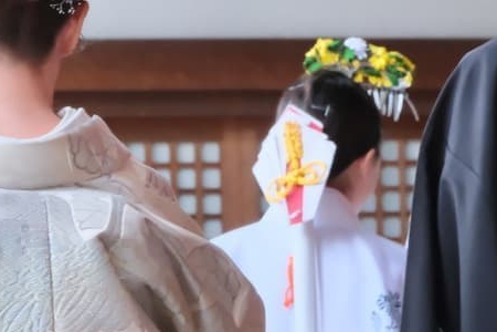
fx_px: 4638
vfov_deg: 4.1
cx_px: 154
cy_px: 248
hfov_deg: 6.1
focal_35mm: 336
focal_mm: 70
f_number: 8
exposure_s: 1/250
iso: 3200
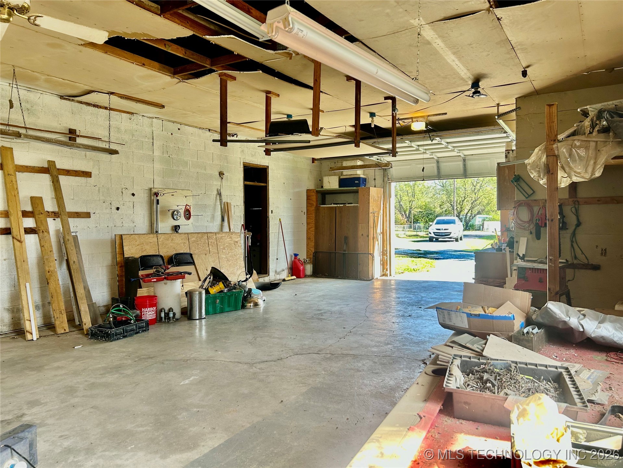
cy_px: 234
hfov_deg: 67.3
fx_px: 468
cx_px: 312
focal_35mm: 26
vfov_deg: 53.1
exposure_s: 1/121
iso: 50
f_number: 1.5
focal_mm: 5.7
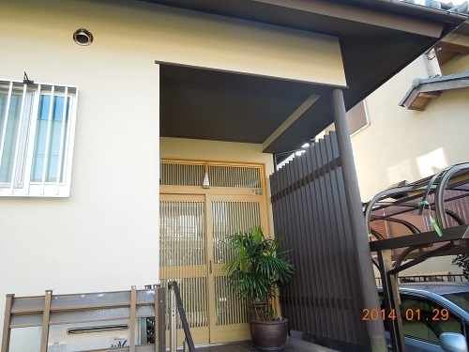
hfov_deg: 69.4
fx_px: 339
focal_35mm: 25
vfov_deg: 54.9
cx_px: 234
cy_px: 176
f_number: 3.3
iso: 100
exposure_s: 1/60
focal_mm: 4.5
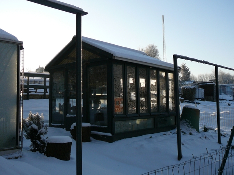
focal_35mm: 39
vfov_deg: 36.8
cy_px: 88
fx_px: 264
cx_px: 117
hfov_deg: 47.9
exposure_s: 1/800
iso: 80
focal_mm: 5.8
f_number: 3
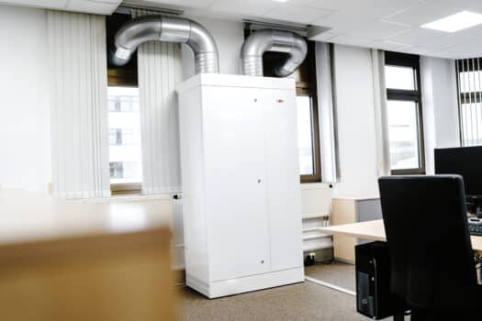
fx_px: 469
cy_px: 160
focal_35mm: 35
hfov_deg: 54.4
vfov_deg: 37.9
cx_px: 241
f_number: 2.2
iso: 320
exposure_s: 1/160
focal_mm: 35
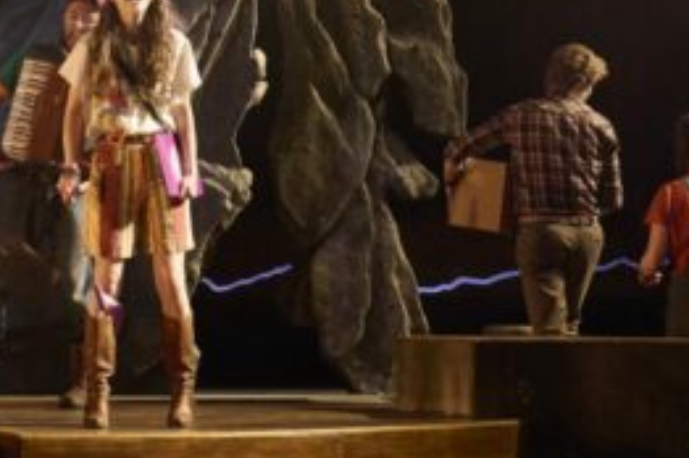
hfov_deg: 9.4
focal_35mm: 217
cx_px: -113
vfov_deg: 6.3
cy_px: 51
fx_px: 4148
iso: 2000
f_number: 3.2
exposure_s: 1/800
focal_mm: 74
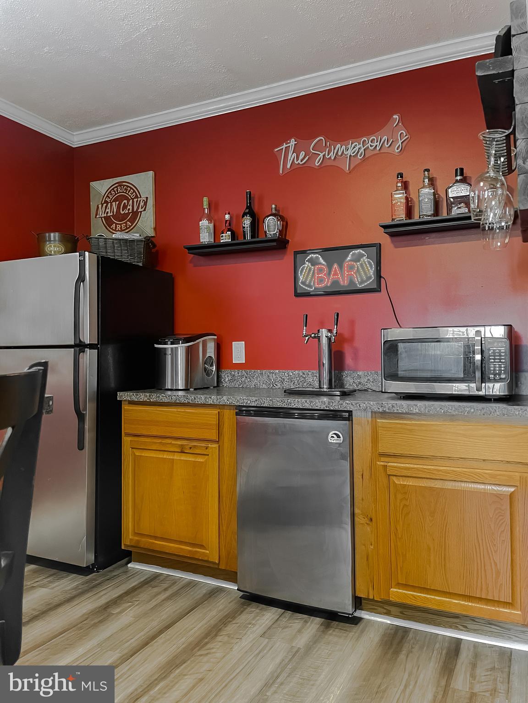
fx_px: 508
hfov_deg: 54.9
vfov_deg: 69.4
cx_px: 264
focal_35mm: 25
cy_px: 352
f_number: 1.6
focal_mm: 5.1
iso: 500
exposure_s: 1/40
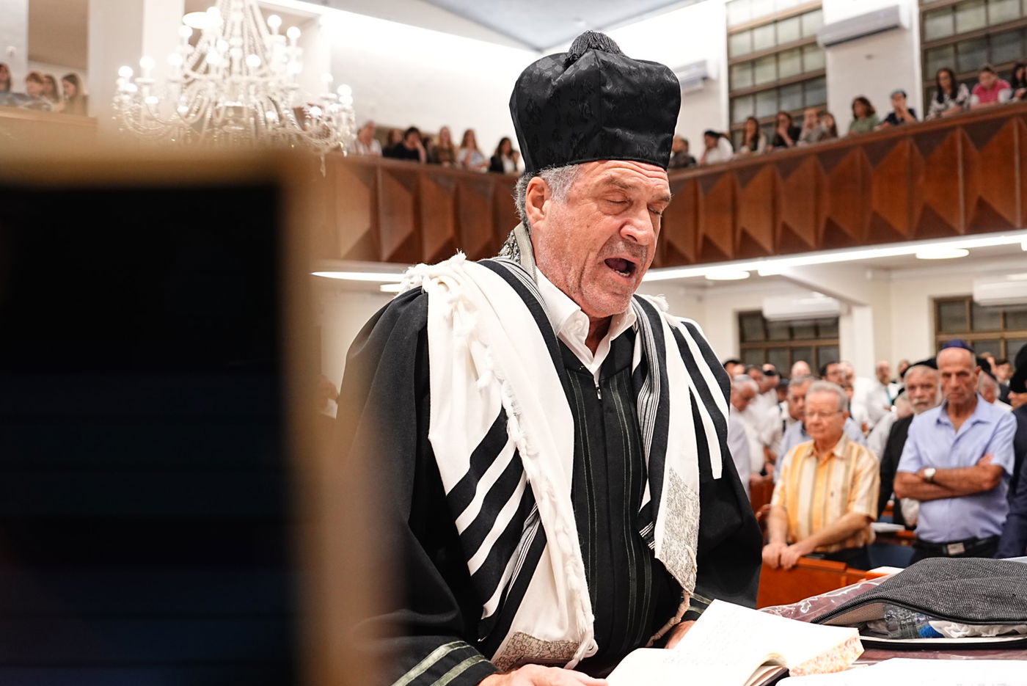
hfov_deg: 53.1
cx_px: 514
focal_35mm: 36
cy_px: 343
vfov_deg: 36.9
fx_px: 1027
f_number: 2.8
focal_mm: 24
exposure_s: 1/250
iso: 1000
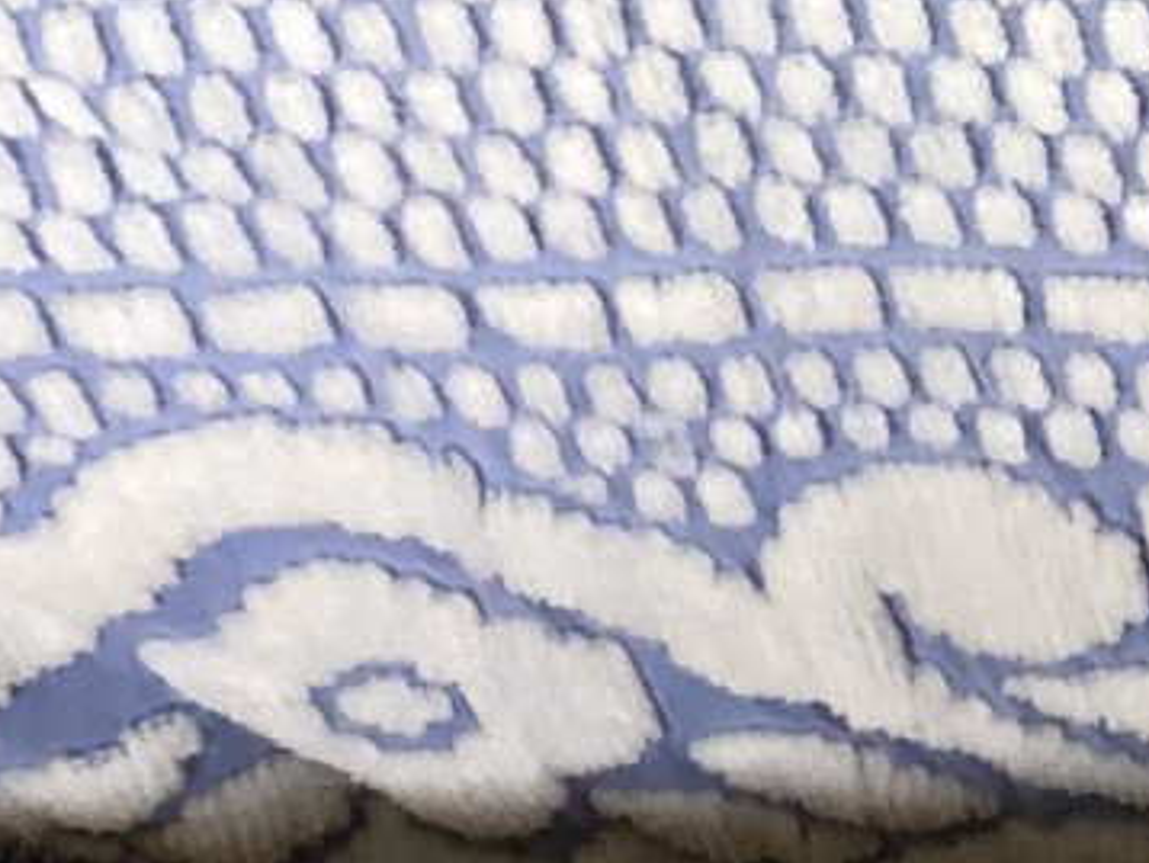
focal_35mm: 131
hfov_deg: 13.1
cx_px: 2290
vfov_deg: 10.4
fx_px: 4351
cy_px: -906
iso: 125
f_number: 2.4
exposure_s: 1/50
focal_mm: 3.3
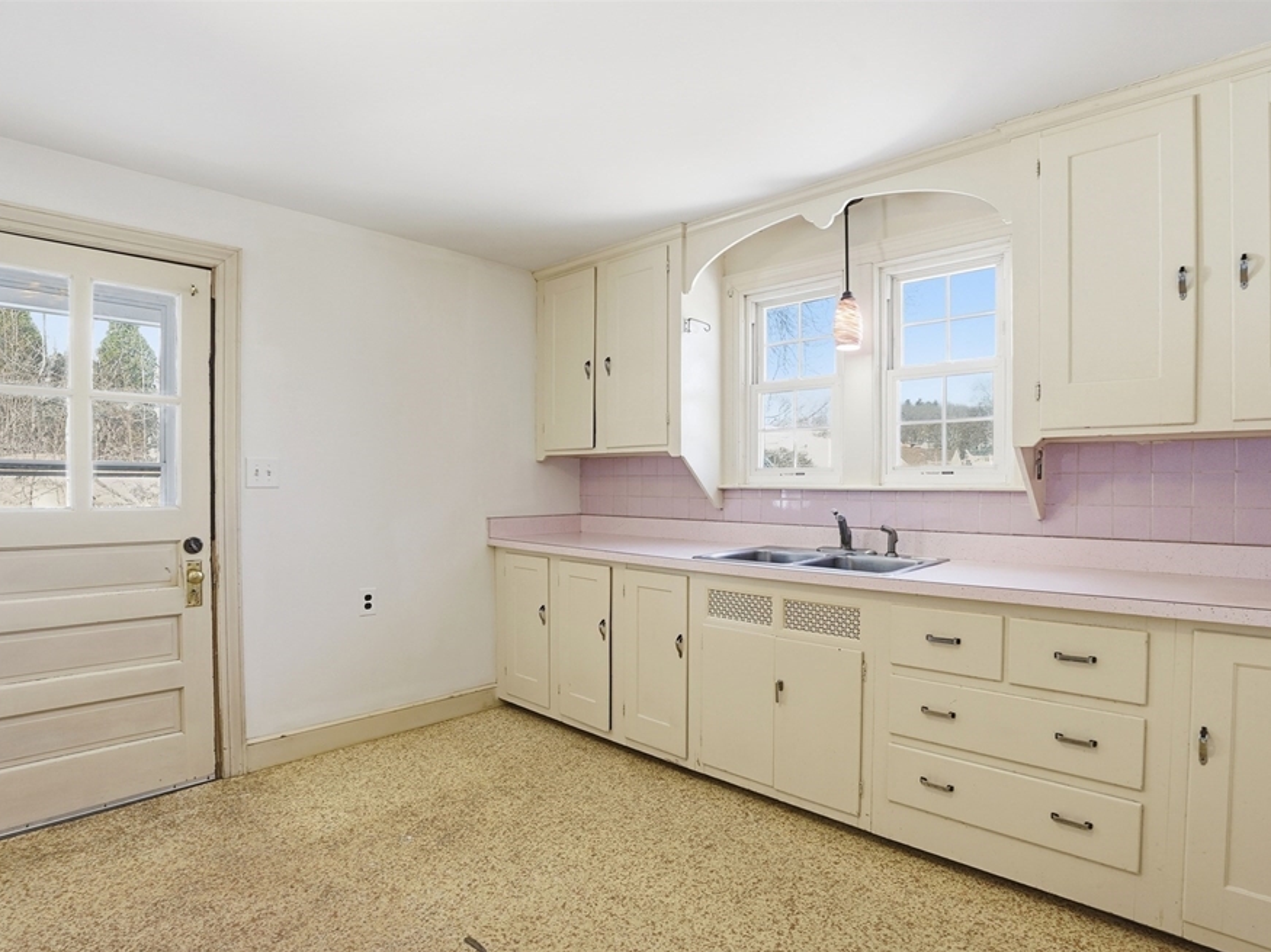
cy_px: 493
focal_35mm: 18
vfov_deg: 71.6
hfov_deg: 87.6
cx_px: 687
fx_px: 661
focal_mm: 16
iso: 800
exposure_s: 1/160
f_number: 8
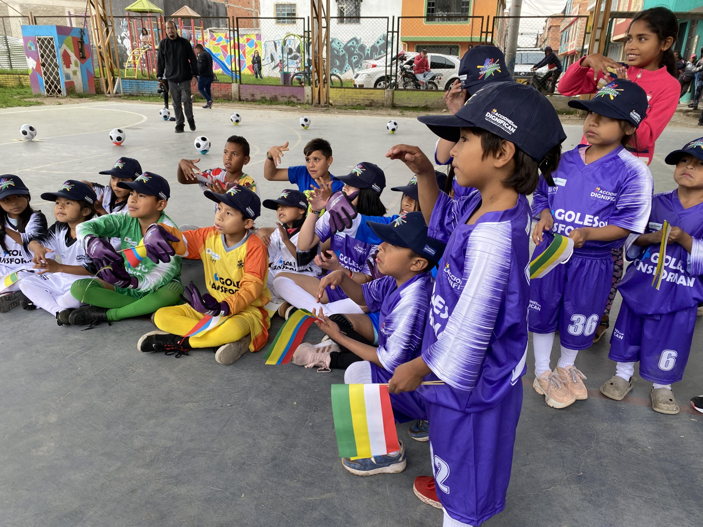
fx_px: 528
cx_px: 352
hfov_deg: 67.3
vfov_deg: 53.1
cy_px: 264
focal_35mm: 26
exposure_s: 1/121
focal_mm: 4.25
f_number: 1.8
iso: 32
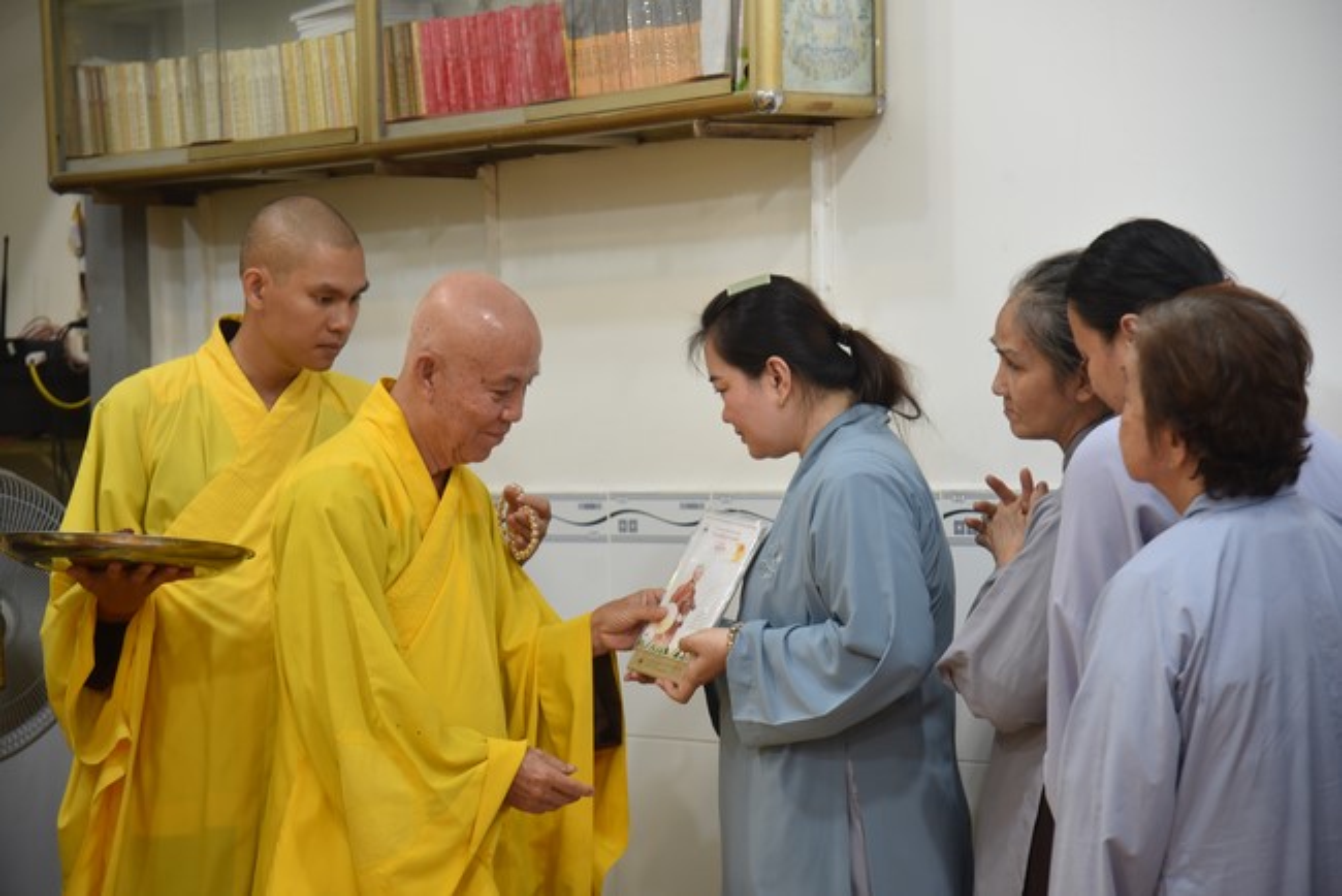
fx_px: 3655
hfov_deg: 20.8
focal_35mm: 98
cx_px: 671
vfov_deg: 14.0
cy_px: 448
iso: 1250
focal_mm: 98
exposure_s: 1/125
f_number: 4
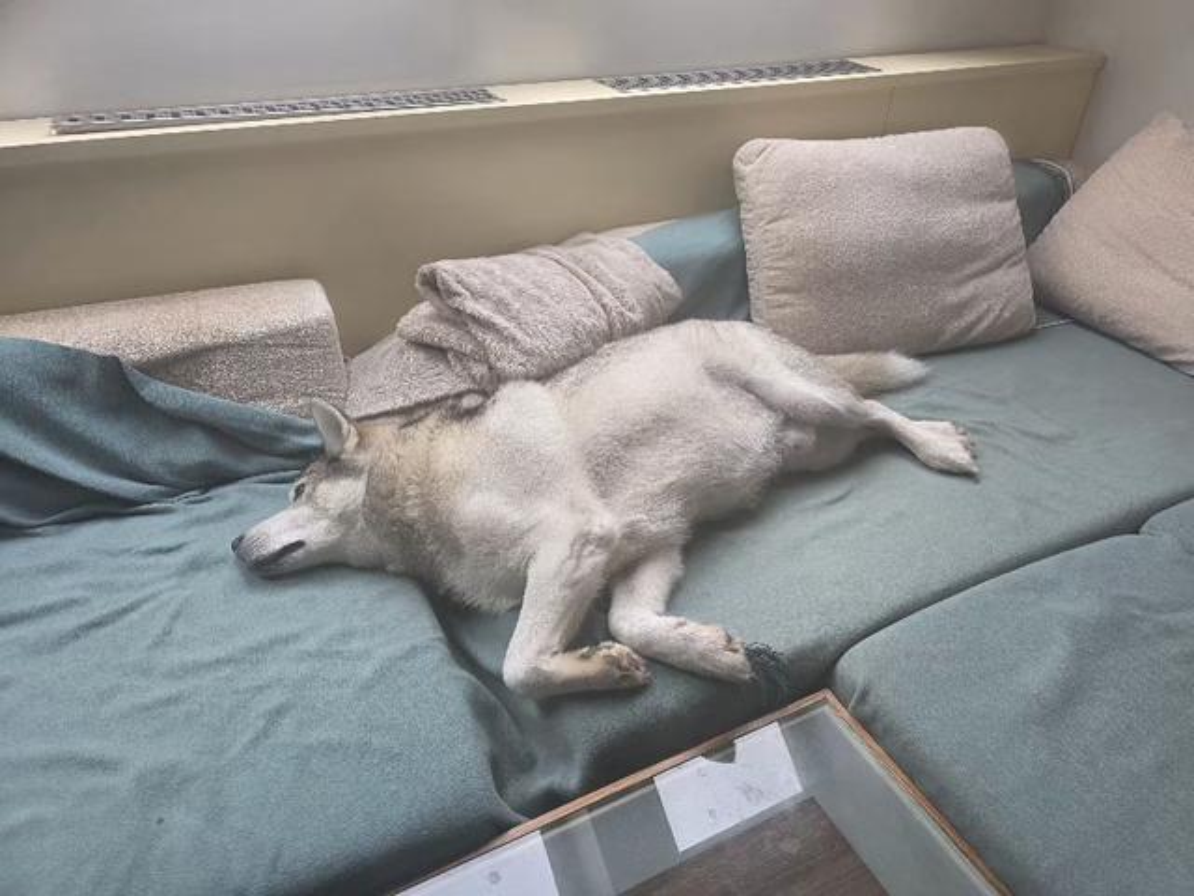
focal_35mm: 23
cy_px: 448
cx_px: 597
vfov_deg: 58.9
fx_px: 793
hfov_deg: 73.9
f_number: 1.7
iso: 64
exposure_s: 1/182
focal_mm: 6.3
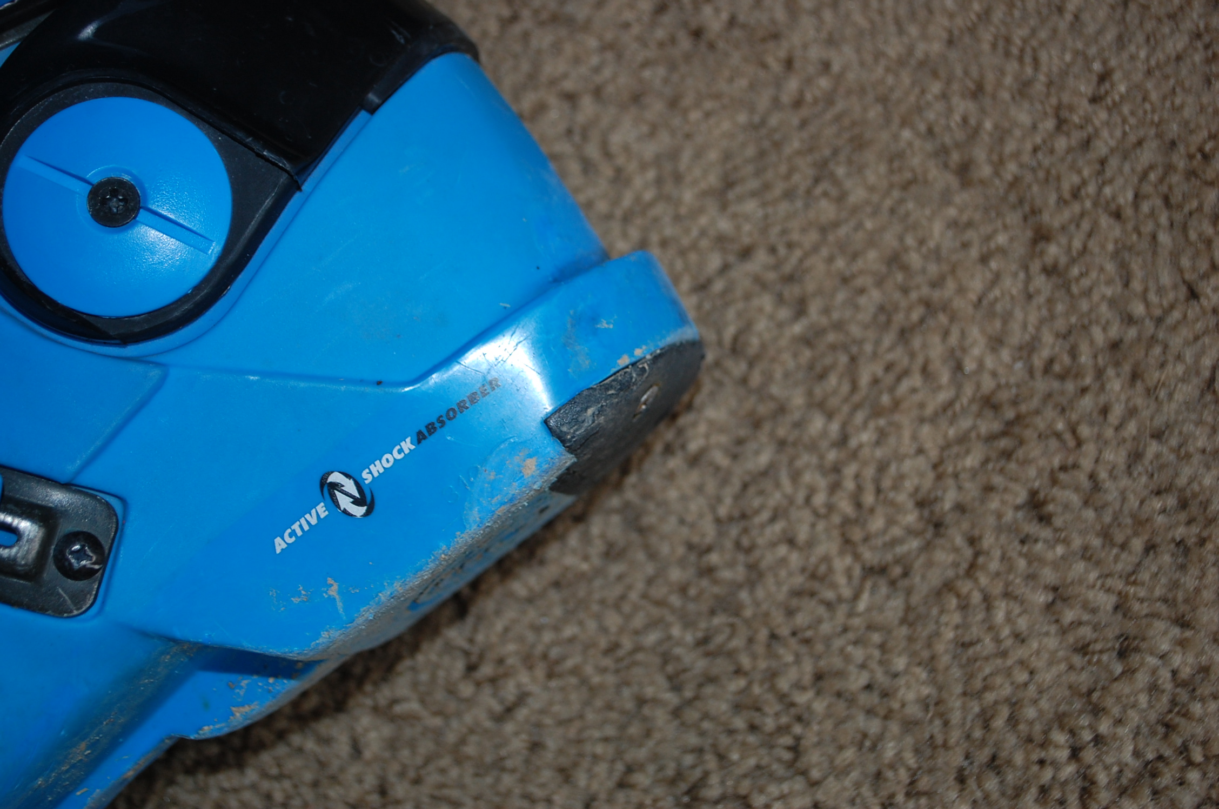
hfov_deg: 41.2
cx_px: 610
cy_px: 404
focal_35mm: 48
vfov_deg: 28.0
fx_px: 1623
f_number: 5
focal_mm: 32
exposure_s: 1/60
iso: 400
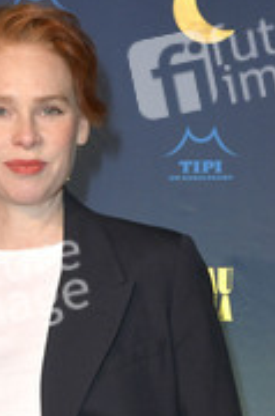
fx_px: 1129
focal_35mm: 98
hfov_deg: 13.8
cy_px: 411
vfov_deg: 20.2
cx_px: 37
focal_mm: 44
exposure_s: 1/160
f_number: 6.3
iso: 1600
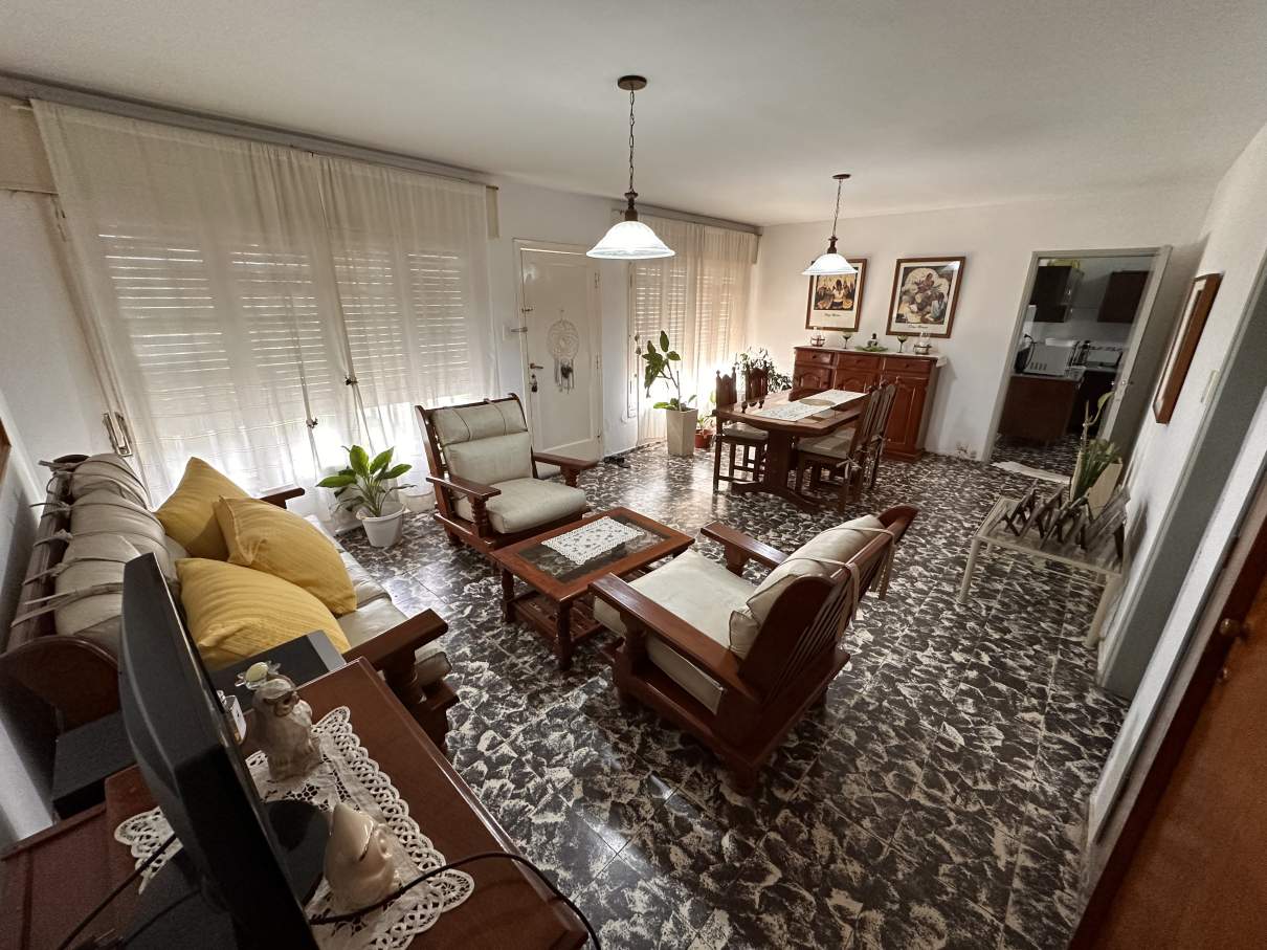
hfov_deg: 102.1
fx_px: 512
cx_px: 634
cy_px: 475
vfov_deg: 85.7
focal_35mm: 14
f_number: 2.2
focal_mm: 2.22
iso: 320
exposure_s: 1/100
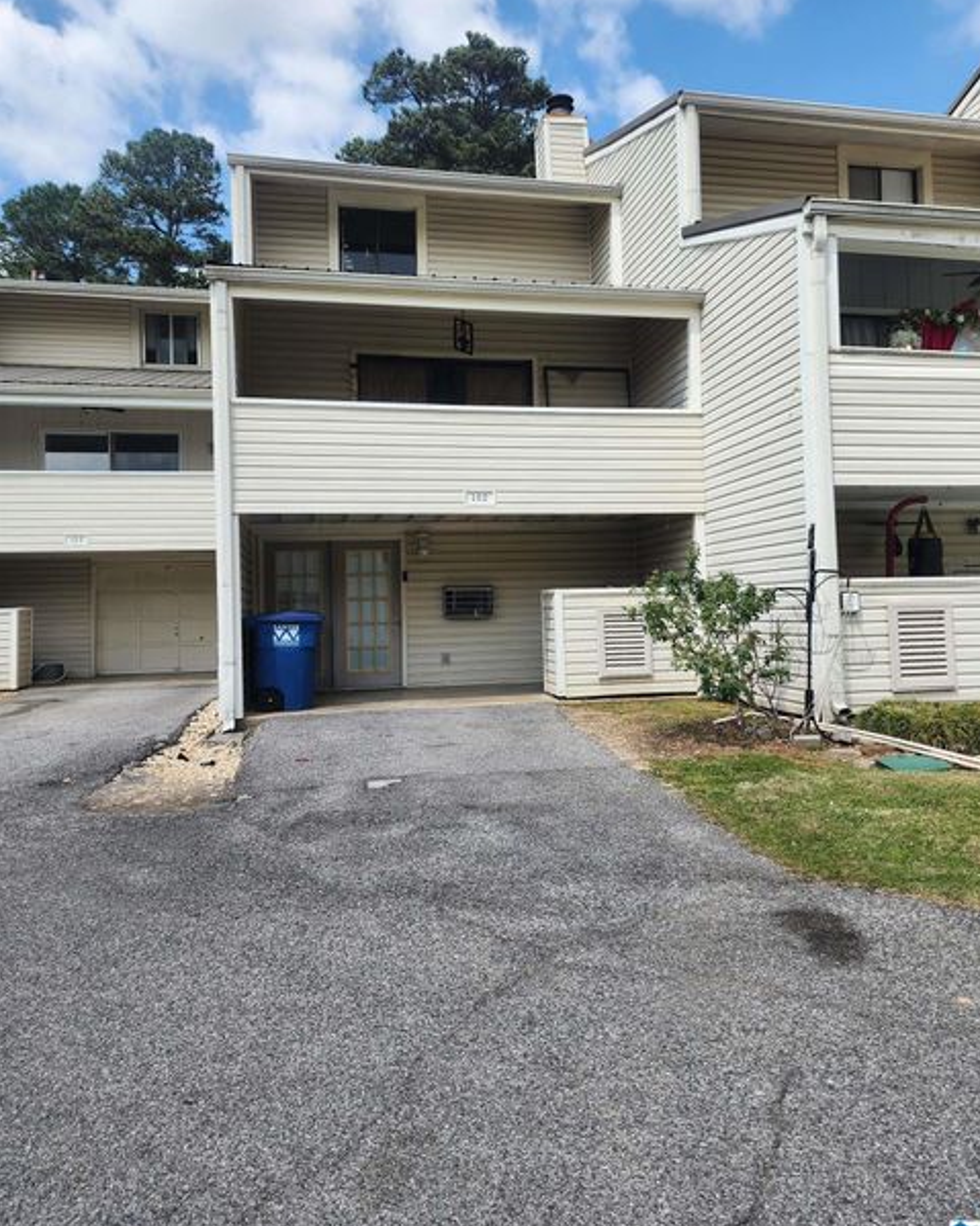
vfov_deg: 68.0
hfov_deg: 56.8
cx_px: 509
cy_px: 566
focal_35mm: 25
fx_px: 907
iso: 12
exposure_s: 1/947
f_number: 1.8
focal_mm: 6.4
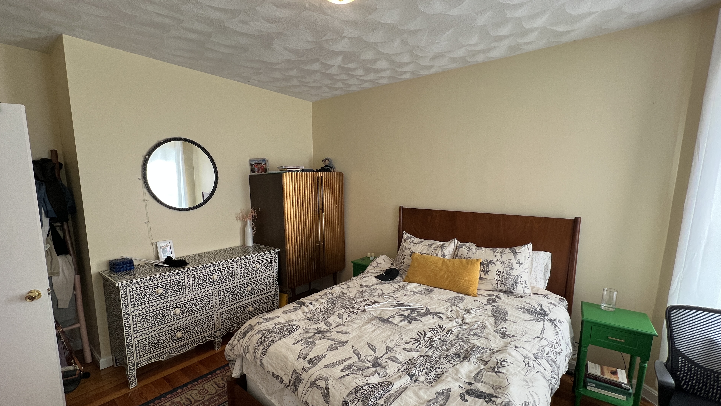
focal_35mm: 15
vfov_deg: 70.3
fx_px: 287
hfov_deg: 102.9
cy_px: 226
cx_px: 344
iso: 100
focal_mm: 1.57
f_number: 1.8
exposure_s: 1/99
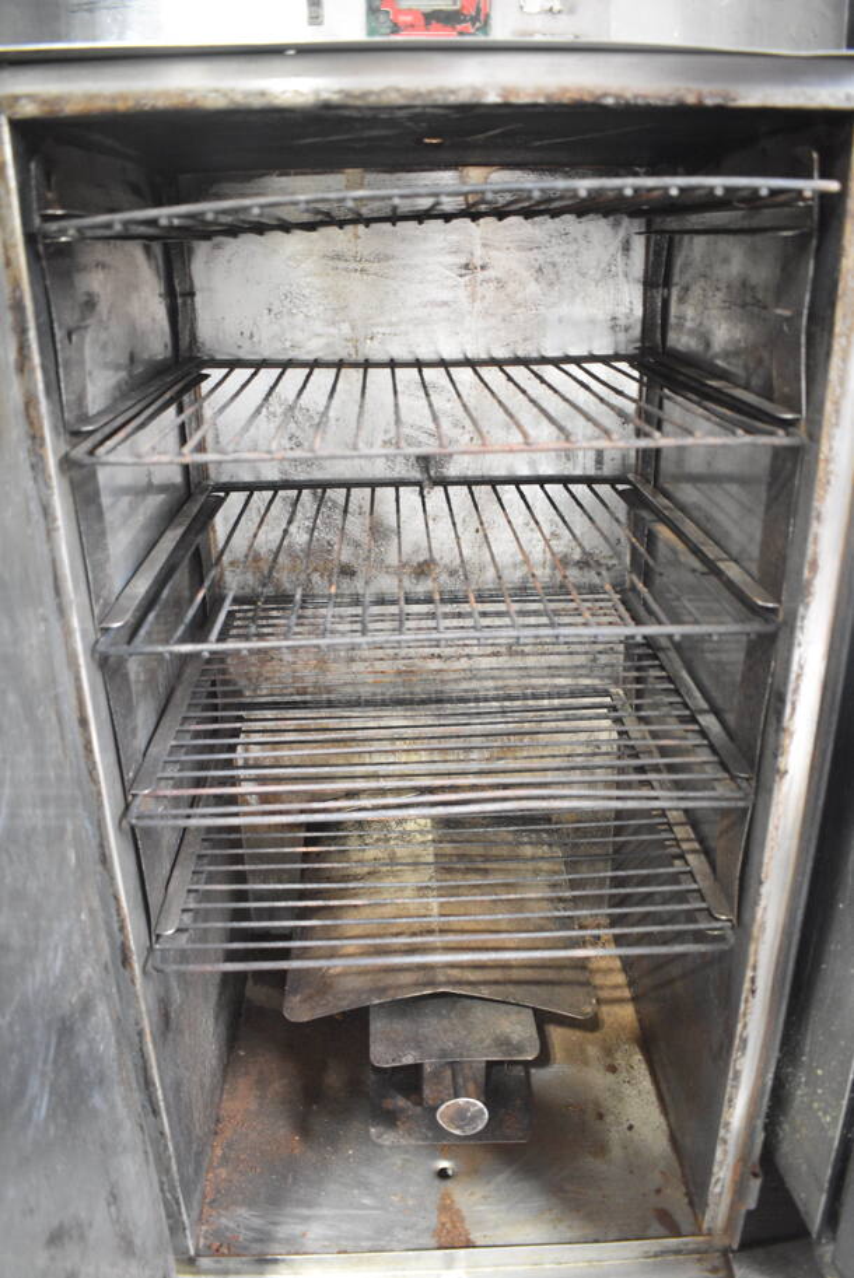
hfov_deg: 48.0
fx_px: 959
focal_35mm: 27
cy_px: 639
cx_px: 427
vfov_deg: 67.3
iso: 2500
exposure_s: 1/30
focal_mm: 18
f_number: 3.5
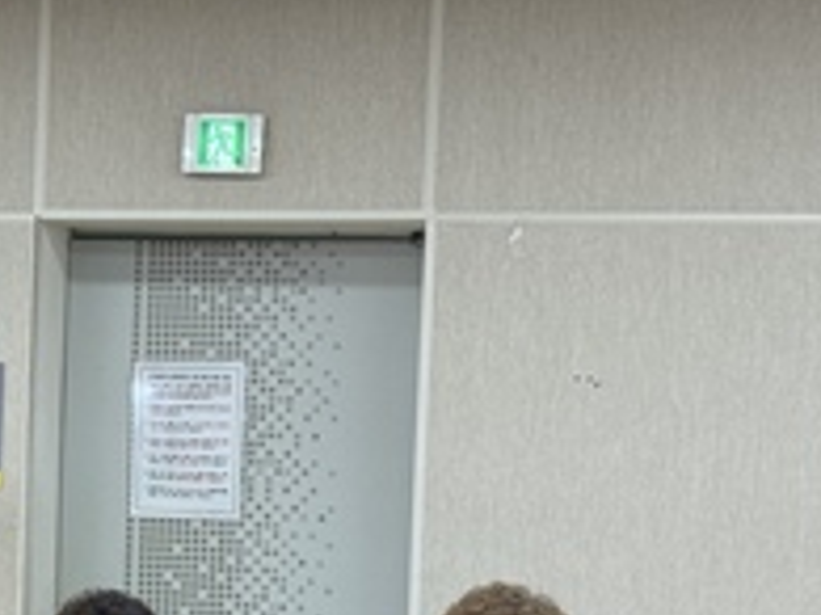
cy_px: 520
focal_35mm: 123
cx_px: -181
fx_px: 2915
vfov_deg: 12.0
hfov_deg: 15.4
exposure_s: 1/120
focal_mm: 6.76
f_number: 1.78
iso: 100
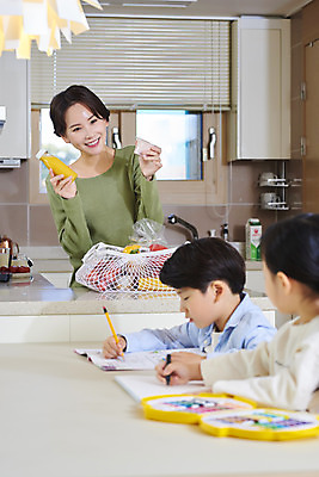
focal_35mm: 85
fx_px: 1129
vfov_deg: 23.9
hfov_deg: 16.1
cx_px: 160
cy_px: 238
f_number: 5
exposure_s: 1/125
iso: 400
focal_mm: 85
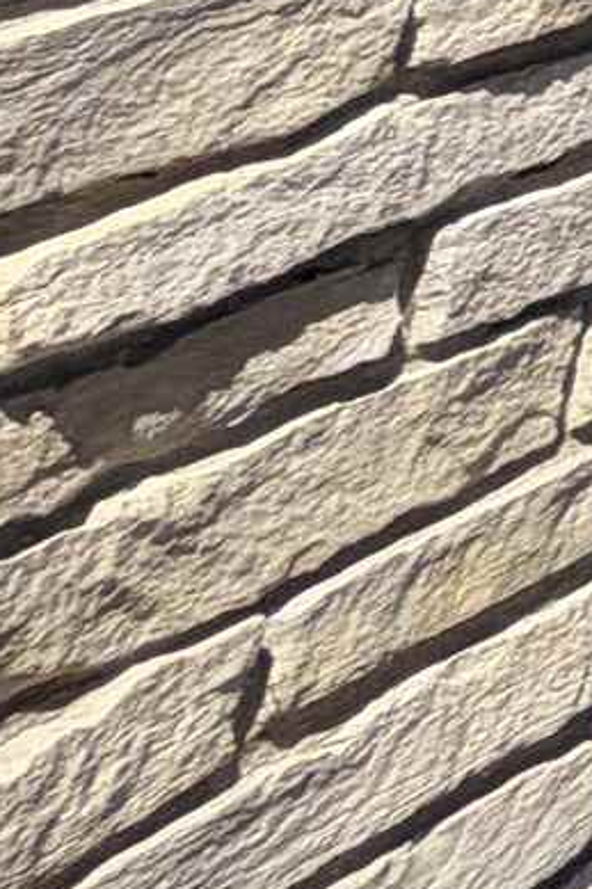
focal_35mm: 115
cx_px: 3502
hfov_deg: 5.3
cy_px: -1051
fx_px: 2839
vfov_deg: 14.0
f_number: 2.2
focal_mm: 2.22
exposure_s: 1/770
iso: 20
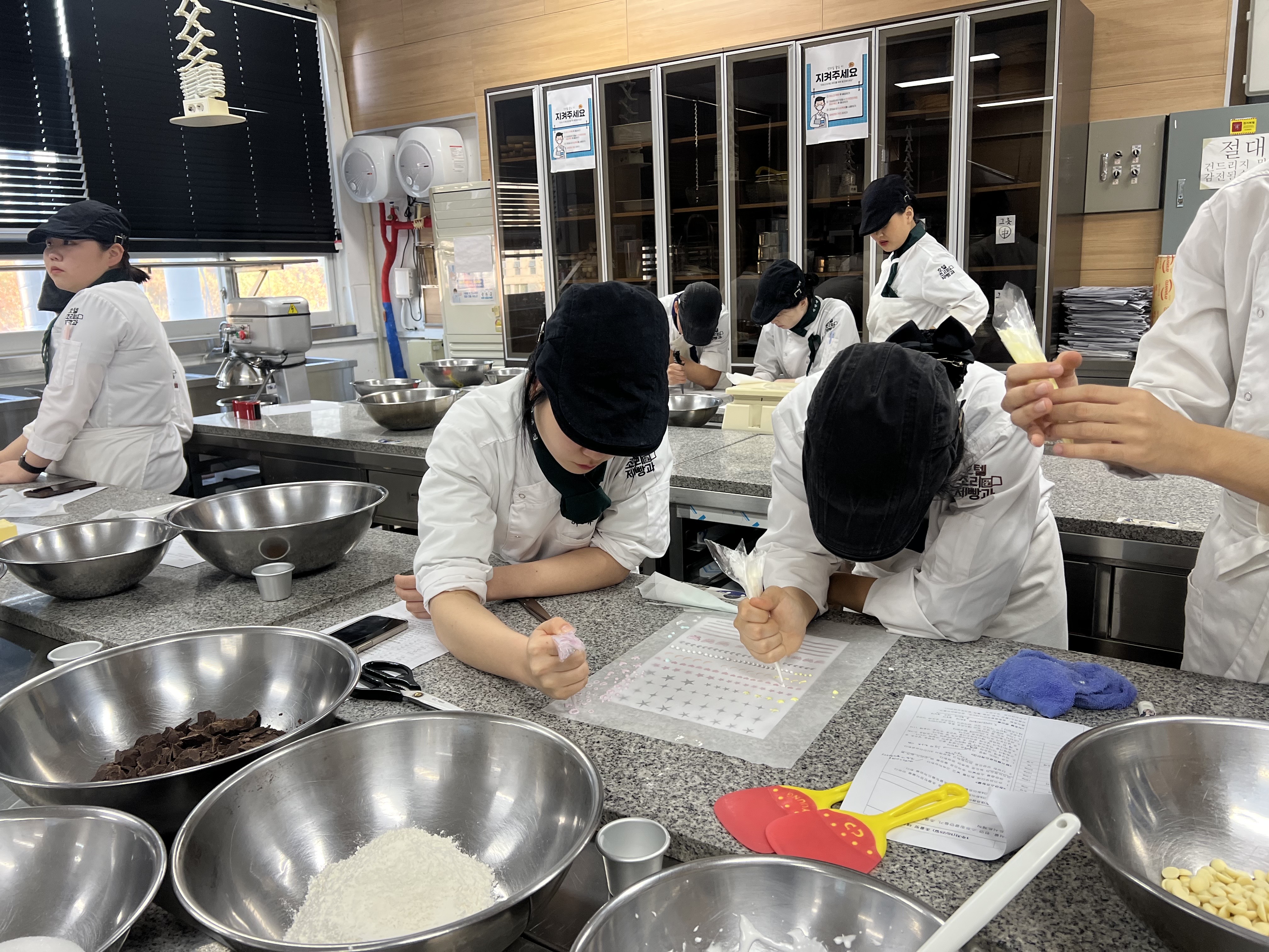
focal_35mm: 26
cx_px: 634
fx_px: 953
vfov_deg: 53.1
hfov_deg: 67.3
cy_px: 476
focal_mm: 5.7
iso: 125
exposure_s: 1/120
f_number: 1.5
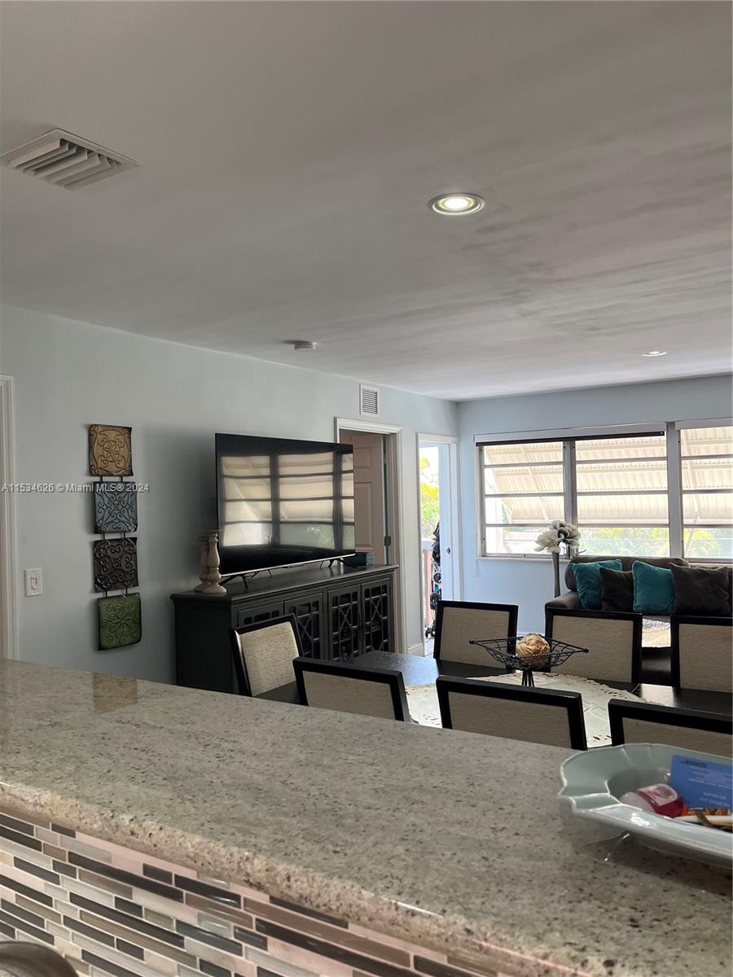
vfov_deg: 67.3
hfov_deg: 53.1
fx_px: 734
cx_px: 366
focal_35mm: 26
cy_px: 488
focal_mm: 5.1
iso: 100
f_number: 1.6
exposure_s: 1/120
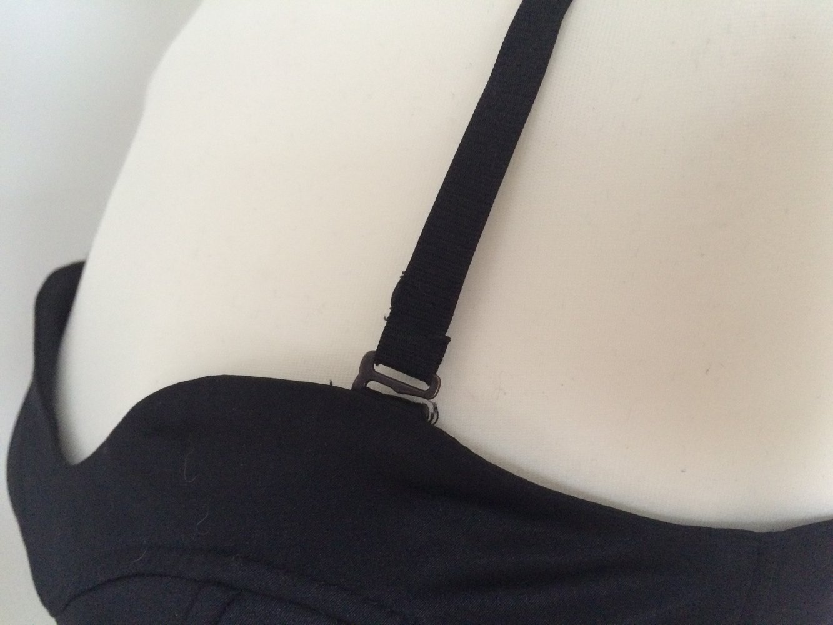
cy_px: 312
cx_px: 416
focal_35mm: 29
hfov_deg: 61.7
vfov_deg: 48.2
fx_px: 698
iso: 320
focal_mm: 4.15
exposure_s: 1/30
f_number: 2.2
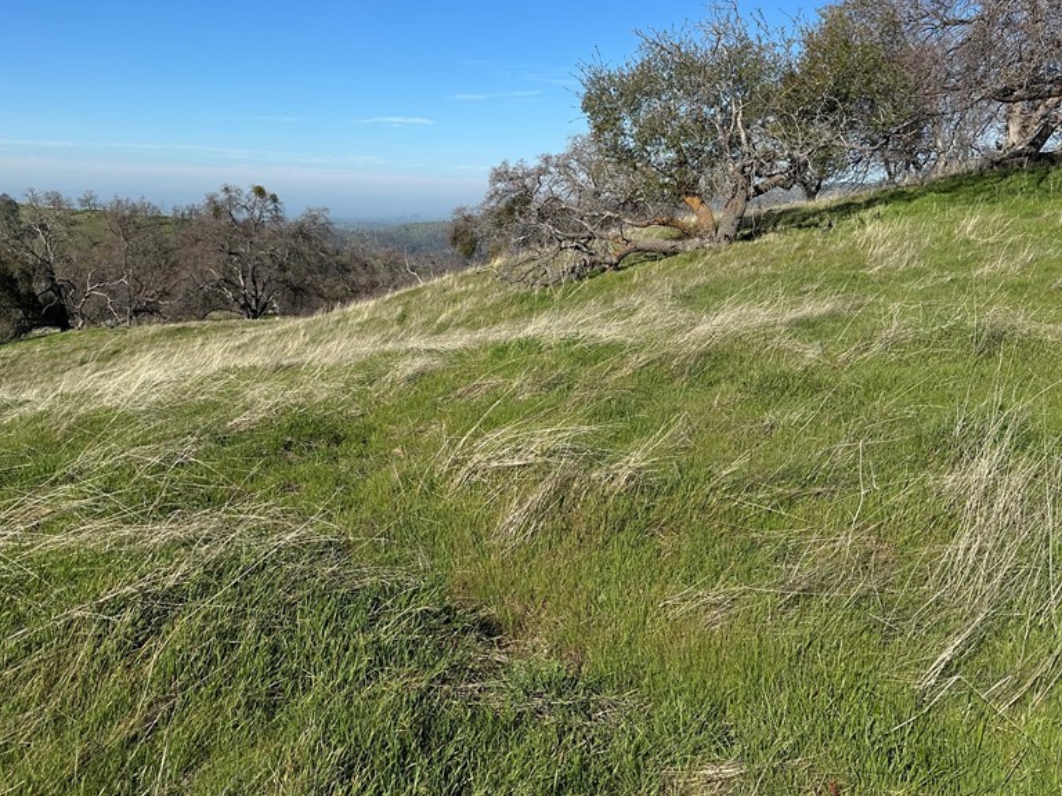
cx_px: 462
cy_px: 350
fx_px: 982
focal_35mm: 32
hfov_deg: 56.6
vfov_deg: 44.1
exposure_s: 1/5525
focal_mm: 6.86
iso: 80
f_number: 1.78
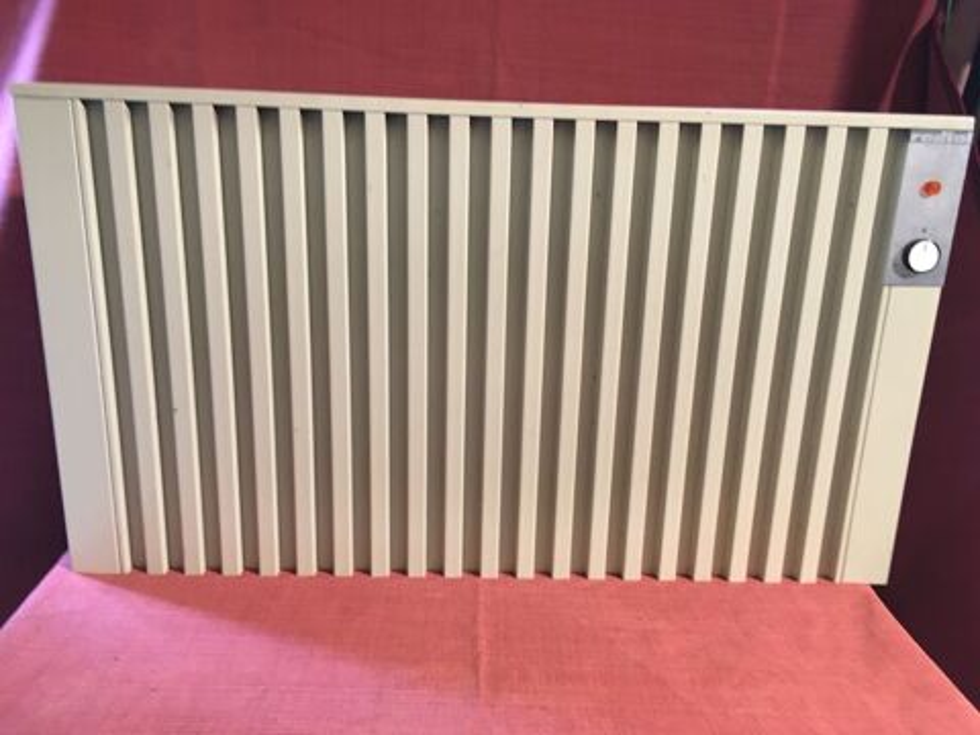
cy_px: 368
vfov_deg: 48.2
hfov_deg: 61.7
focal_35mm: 29
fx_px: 821
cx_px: 490
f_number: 2.2
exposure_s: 1/33
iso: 160
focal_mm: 4.15
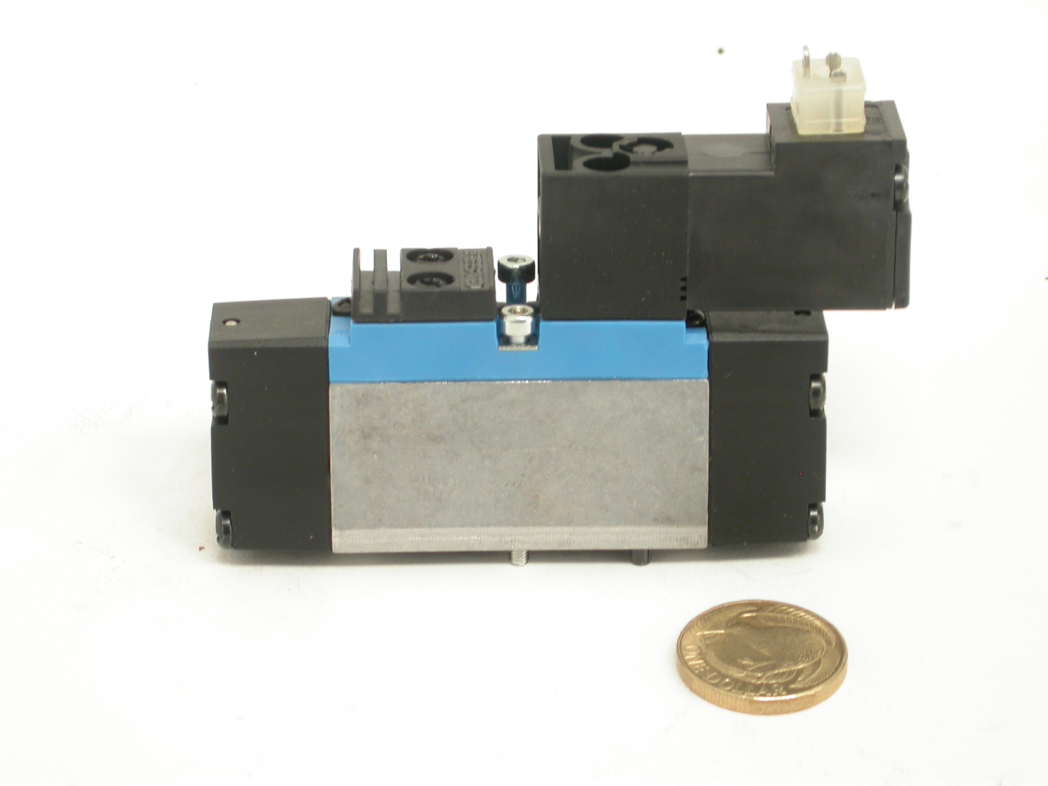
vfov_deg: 9.6
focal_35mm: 154
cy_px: 393
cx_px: 524
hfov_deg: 12.8
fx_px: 4662
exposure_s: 1/10.1
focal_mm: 31.9
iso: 100
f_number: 5.1
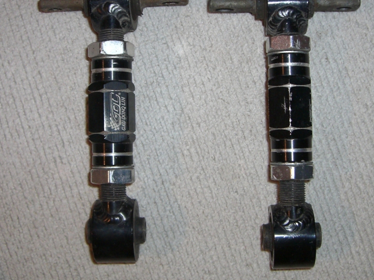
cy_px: 111
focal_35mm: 54
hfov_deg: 35.6
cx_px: 184
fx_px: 583
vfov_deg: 26.9
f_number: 2.7
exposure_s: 1/60
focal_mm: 6.2
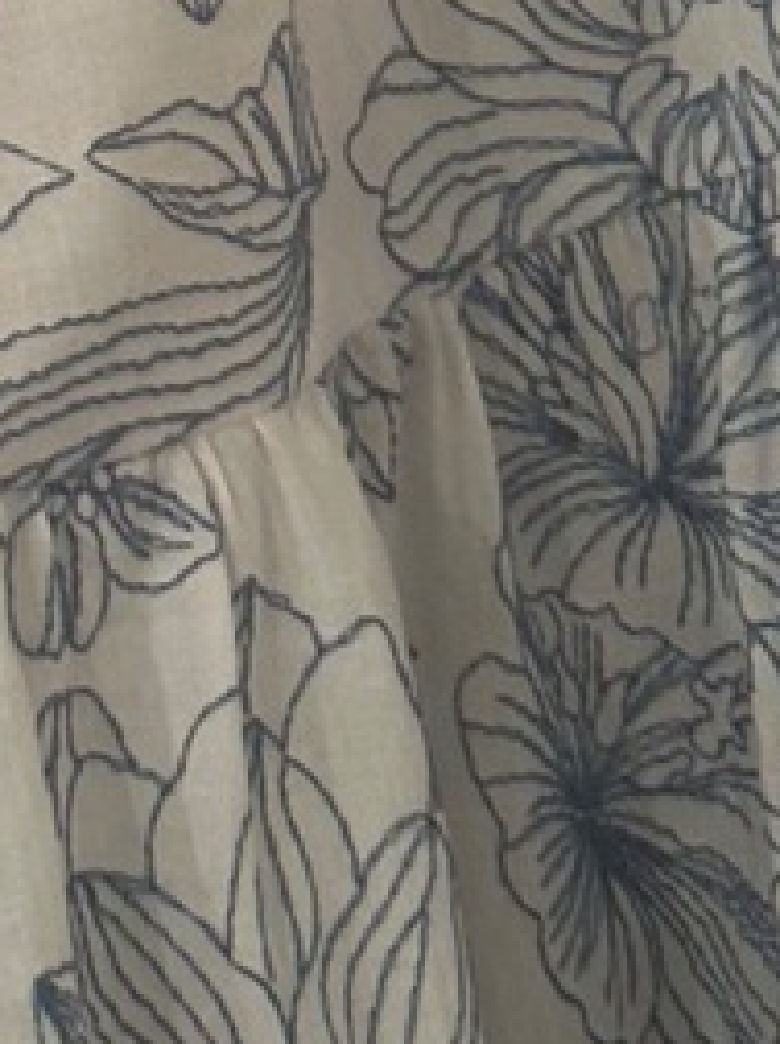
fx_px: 4578
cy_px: -1085
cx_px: -941
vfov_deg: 11.6
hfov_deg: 9.0
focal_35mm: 152
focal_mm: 6.86
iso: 250
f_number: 1.78
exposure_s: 1/50
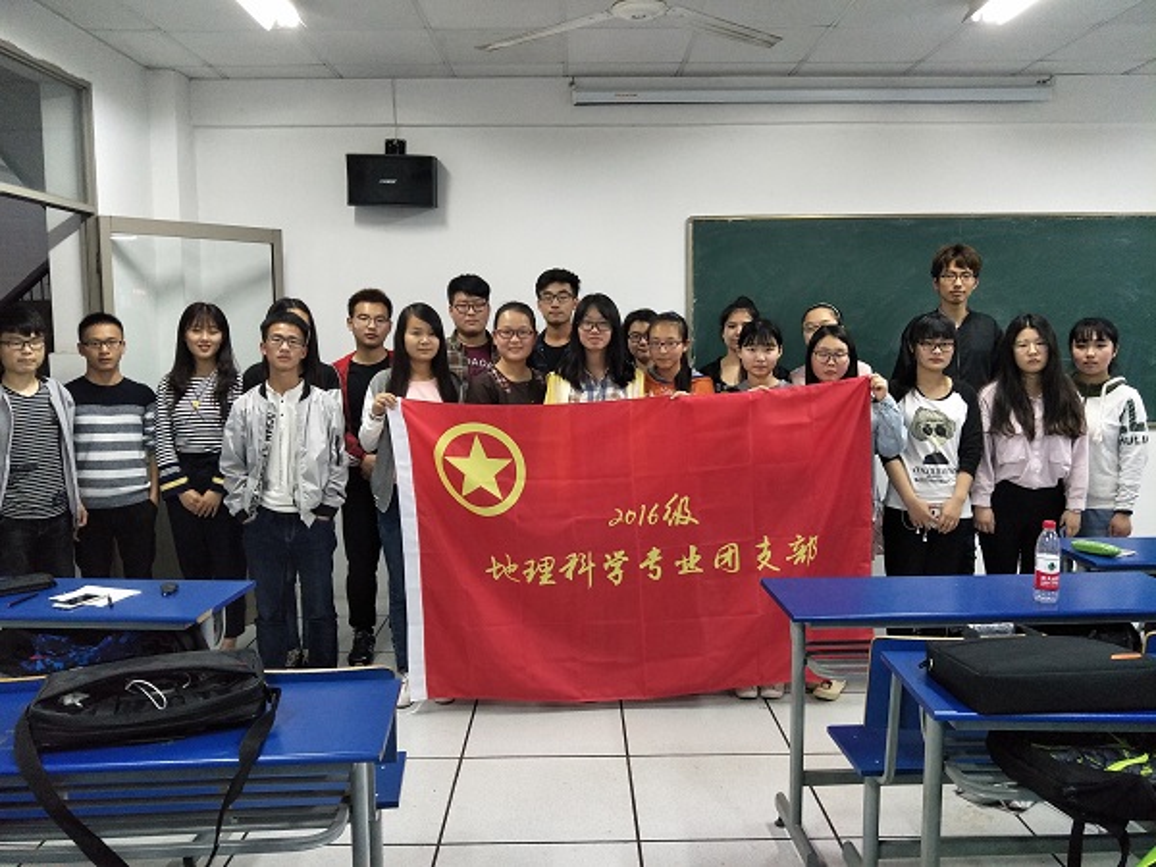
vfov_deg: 56.8
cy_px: 434
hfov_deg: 71.6
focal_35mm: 24
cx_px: 578
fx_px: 801
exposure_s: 1/33
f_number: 1.7
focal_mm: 4.1
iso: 408
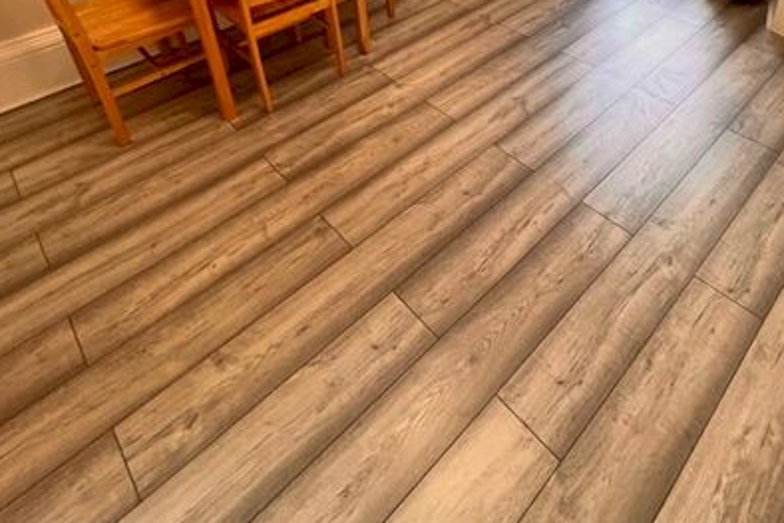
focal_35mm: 24
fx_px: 523
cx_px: 468
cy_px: 17
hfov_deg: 73.0
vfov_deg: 45.9
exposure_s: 1/50
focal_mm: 1.57
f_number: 1.8
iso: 200
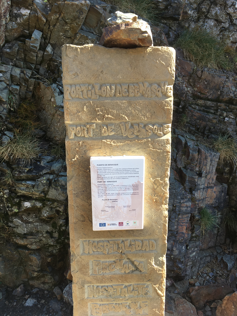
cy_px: 158
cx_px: 118
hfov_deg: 48.2
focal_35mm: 29
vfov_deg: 61.7
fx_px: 265
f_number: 2.2
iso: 25
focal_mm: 4.15
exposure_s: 1/177
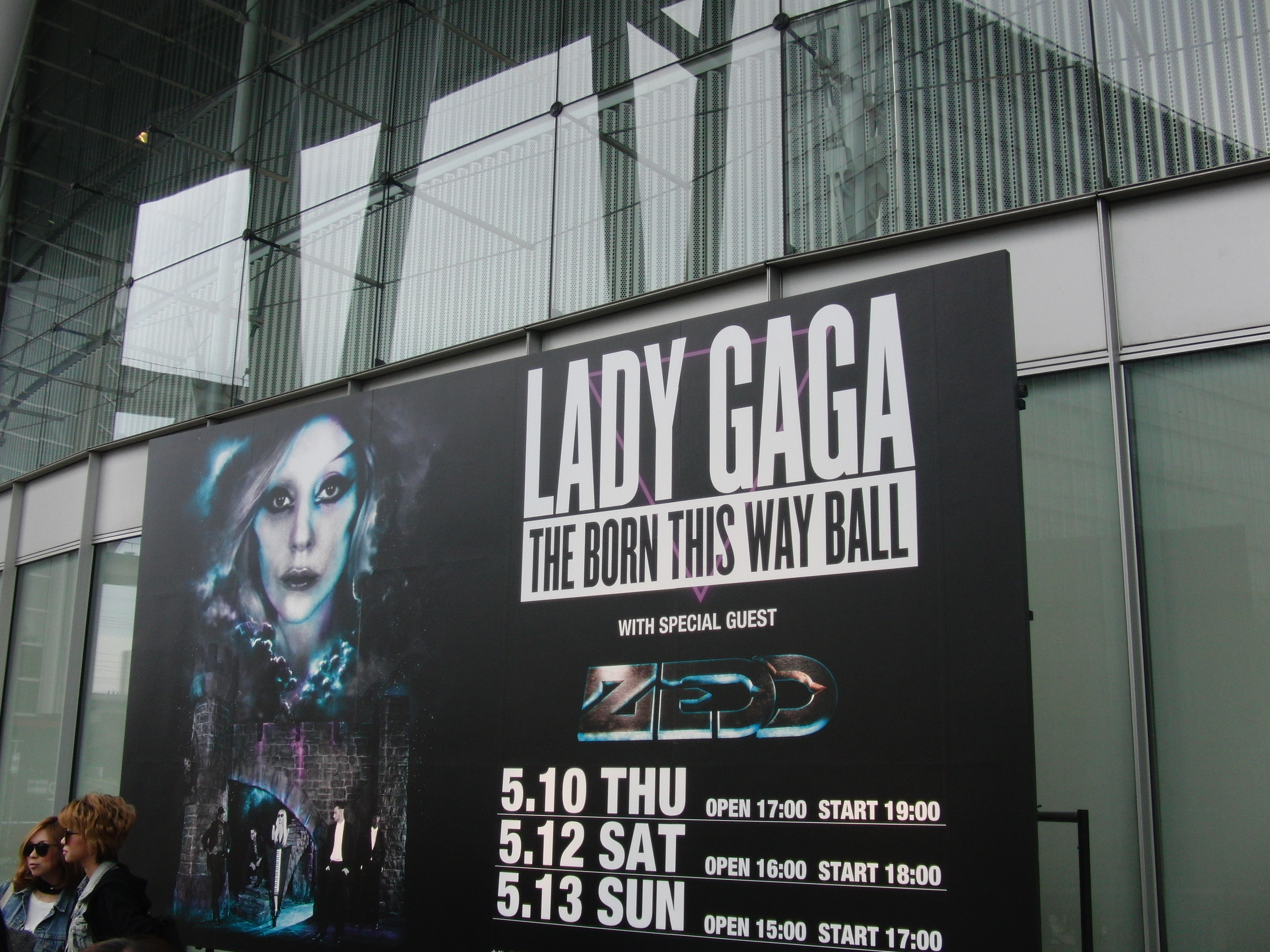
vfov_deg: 38.7
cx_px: 635
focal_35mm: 37
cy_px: 476
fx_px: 1357
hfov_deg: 50.1
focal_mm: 6.42
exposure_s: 1/400
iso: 100
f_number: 3.6
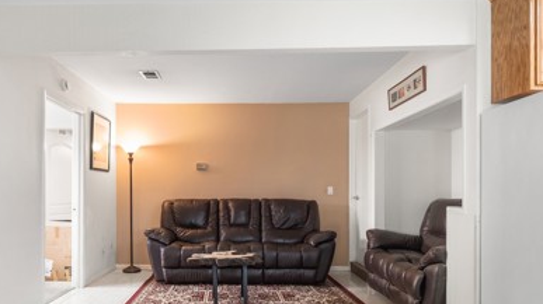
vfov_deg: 44.1
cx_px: 237
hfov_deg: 71.6
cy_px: 179
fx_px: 374
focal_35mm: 26
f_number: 7.1
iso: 100
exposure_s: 1/1.25
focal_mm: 10
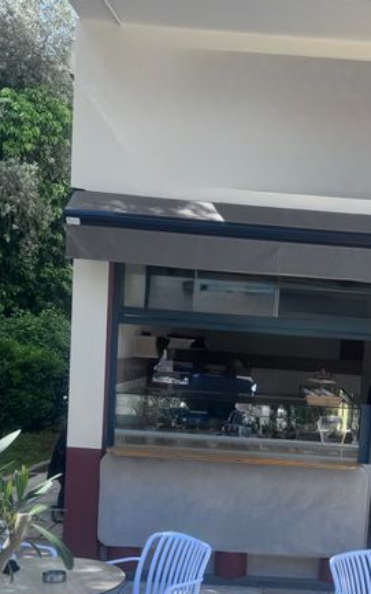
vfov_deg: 39.5
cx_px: 324
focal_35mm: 50
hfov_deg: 25.1
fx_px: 809
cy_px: 422
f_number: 1.78
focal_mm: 6.76
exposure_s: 1/1425
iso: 80
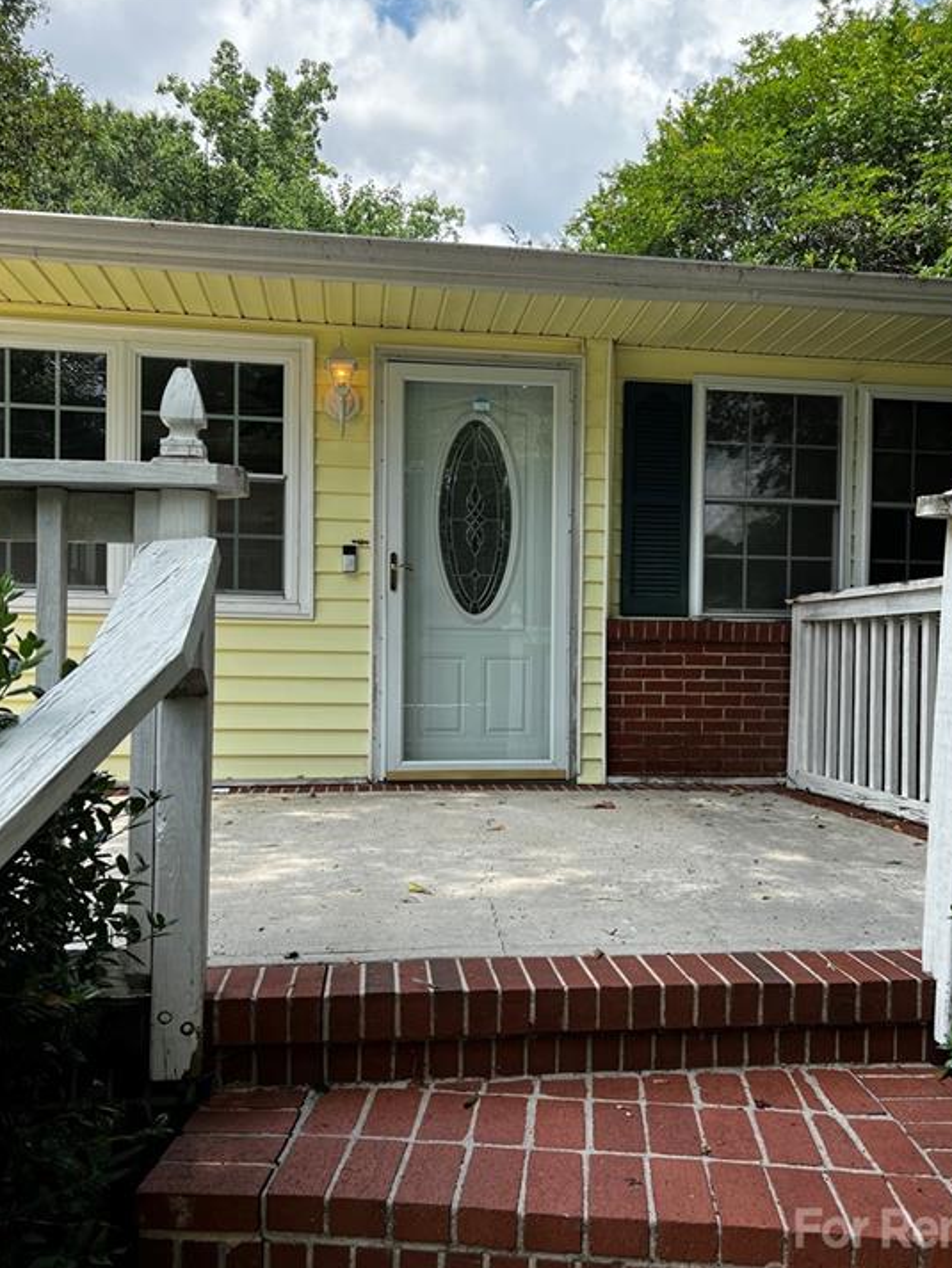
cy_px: 670
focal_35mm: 28
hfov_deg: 49.7
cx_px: 495
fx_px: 1026
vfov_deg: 63.4
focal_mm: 5.7
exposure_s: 1/1621
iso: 50
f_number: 1.5
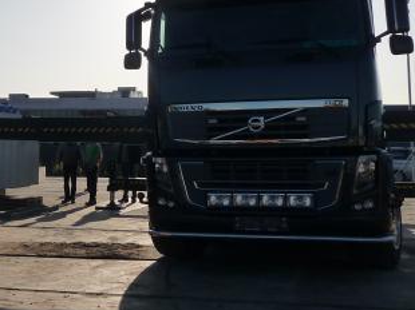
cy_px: 41
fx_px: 743
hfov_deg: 29.7
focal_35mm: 62
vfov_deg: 23.1
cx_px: 27
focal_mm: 5.3
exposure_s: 1/400
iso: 160
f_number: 8
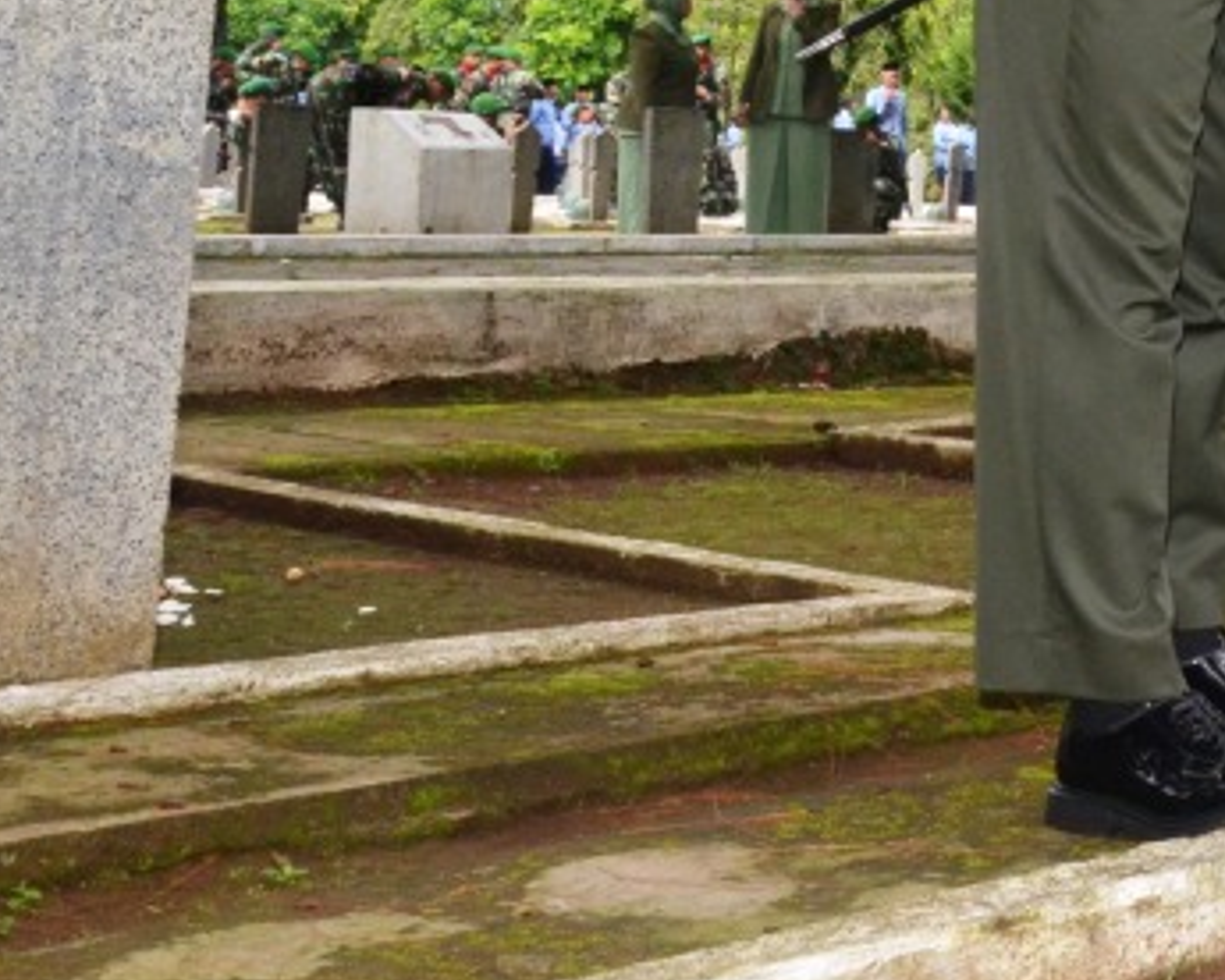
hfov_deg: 21.6
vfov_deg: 19.5
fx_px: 2719
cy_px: -117
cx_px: 1800
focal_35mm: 75
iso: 1000
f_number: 10
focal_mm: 18
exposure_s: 1/250
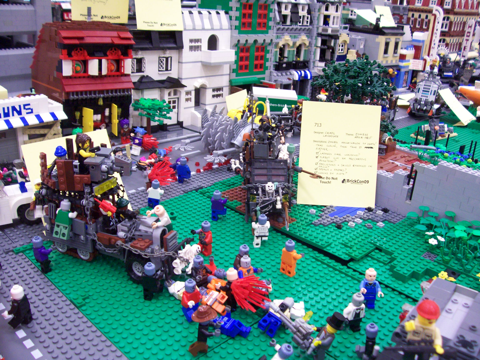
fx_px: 471
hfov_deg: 54.0
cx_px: 240
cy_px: 180
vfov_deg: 41.8
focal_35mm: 34
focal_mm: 5.6
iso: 160
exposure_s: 1/14
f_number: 2.7
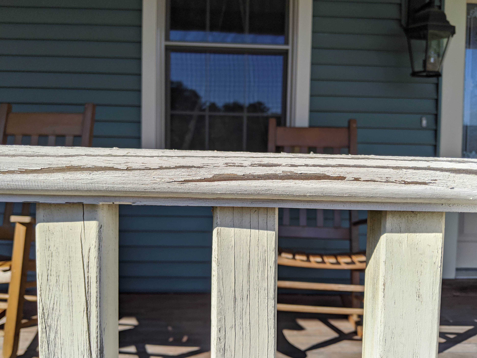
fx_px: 386
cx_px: 241
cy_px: 178
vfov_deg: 49.7
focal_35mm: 28
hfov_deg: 63.4
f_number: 1.8
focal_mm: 4.44
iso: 60
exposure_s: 1/2347
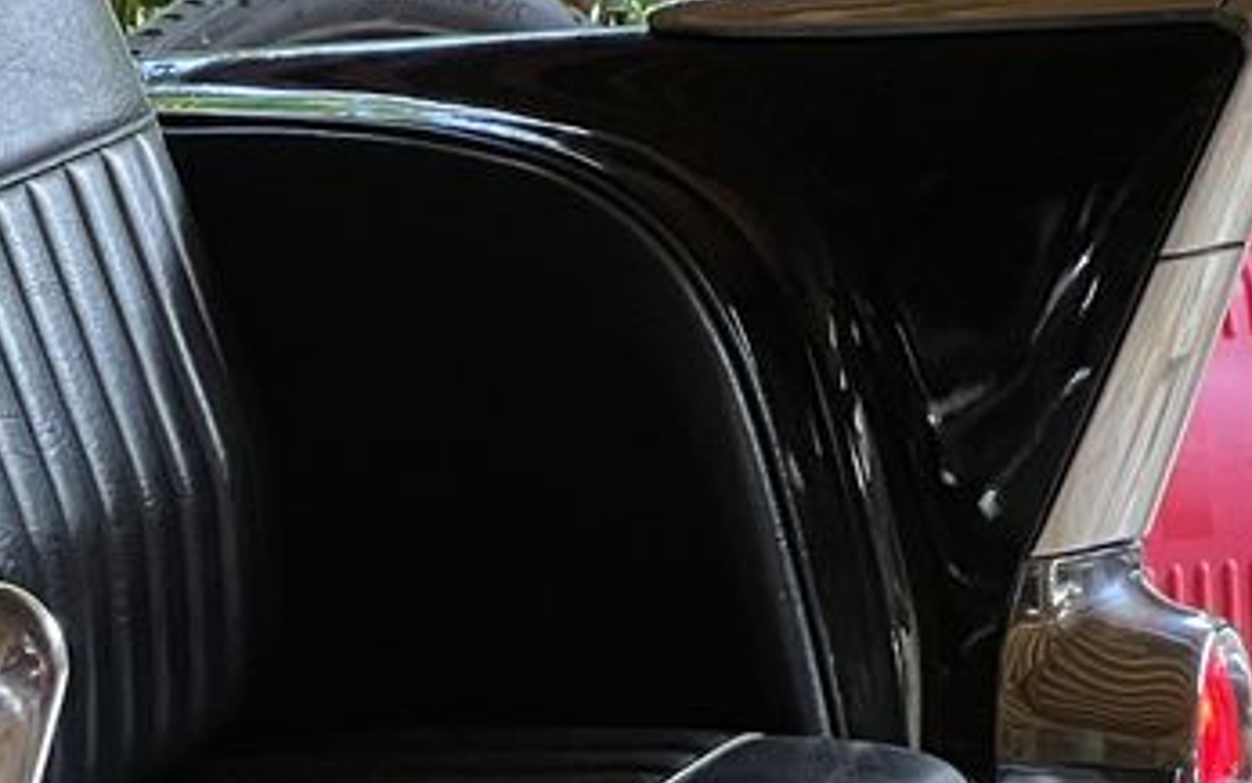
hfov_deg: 8.8
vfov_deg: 5.5
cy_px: 1248
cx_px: -133
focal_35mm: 235
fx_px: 8020
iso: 500
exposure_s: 1/60
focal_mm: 9
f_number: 2.8
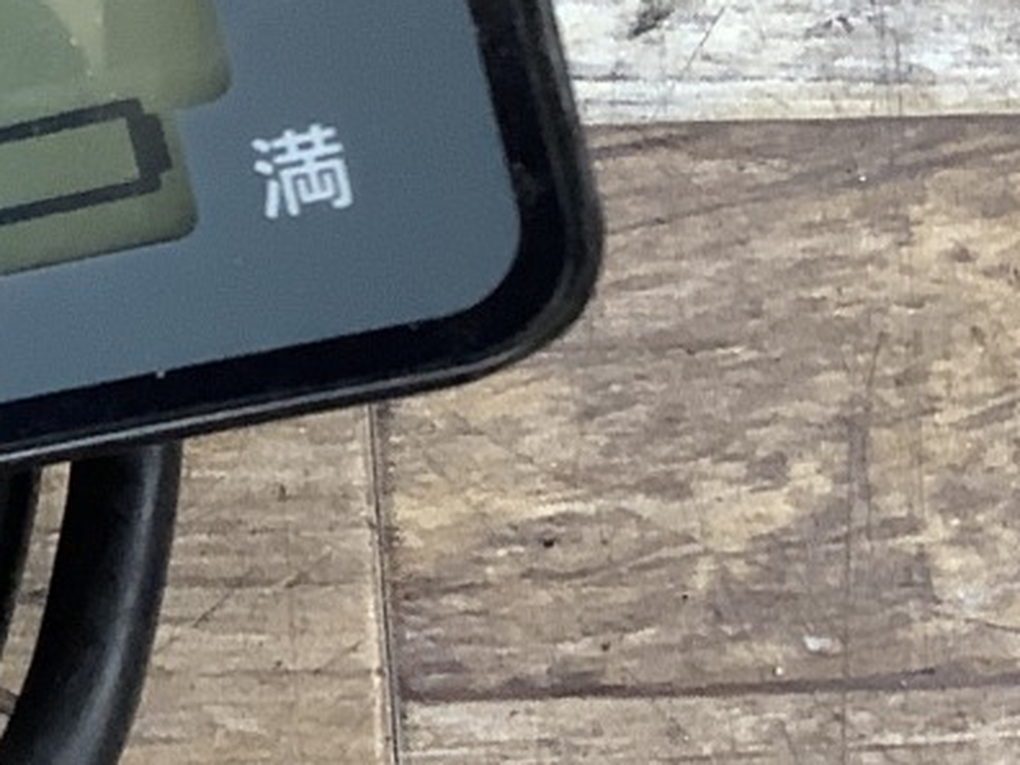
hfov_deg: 14.1
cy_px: -50
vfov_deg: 11.3
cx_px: -590
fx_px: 3801
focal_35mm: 129
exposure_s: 1/60
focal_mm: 3.3
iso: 160
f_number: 2.4
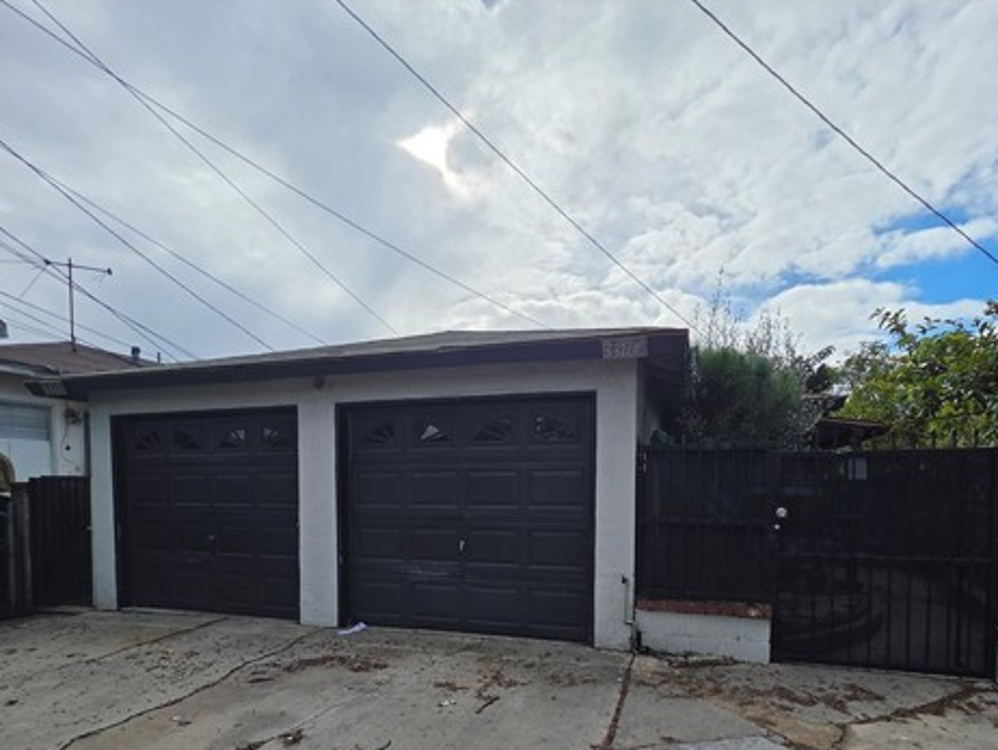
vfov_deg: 69.1
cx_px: 542
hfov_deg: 87.5
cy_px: 514
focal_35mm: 18
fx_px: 519
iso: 40
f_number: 1.9
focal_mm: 2.2
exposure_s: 1/2897
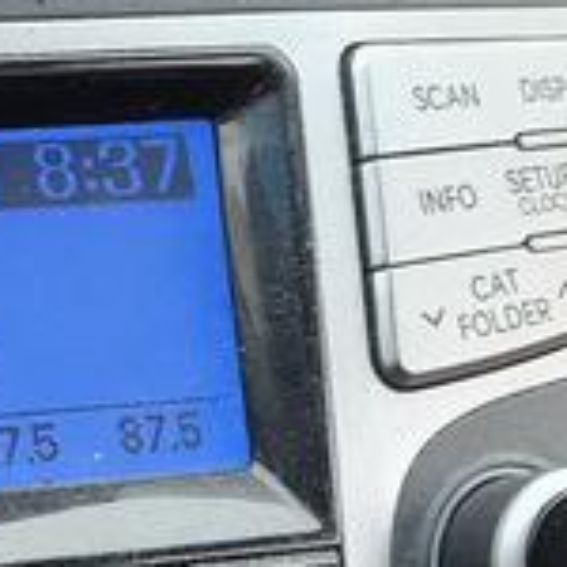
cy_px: 730
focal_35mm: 173
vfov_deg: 9.9
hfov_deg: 9.8
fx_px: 3206
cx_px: -299
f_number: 1.8
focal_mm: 5.4
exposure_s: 1/120
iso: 200
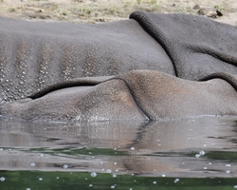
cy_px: 52
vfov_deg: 1.9
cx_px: 244
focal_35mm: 806
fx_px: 5654
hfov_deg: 2.4
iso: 400
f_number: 5.6
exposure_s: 1/1000
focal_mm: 140
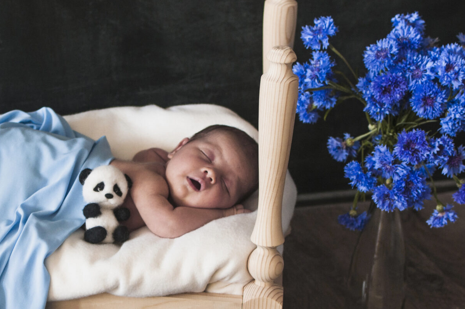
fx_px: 1446
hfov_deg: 18.2
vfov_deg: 12.2
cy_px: 226
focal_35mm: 112
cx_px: 128
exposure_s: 1/100
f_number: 2.5
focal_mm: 35
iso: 500
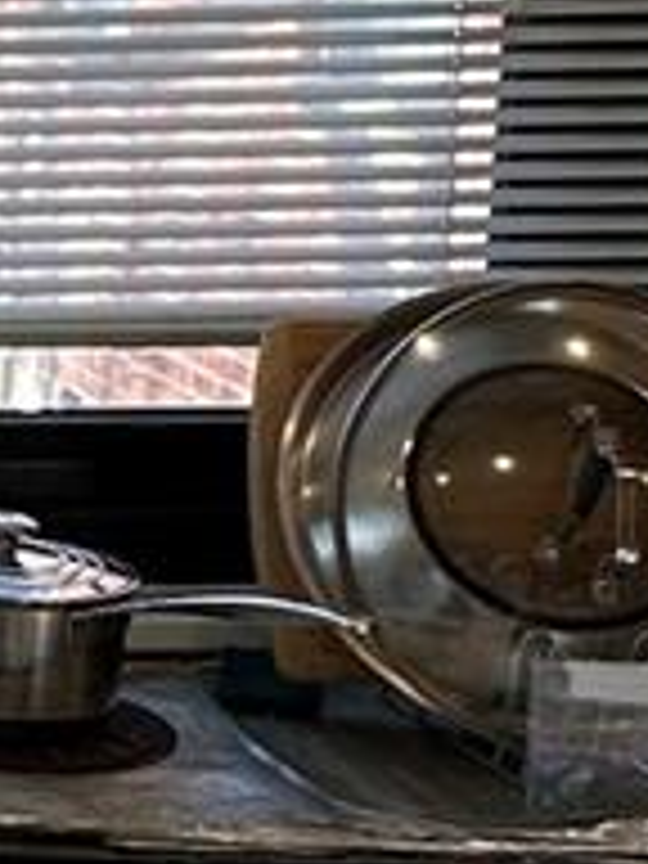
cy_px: 369
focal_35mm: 112
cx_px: -1094
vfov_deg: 17.6
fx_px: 2795
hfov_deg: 10.6
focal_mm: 2.22
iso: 64
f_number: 2.2
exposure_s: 1/120
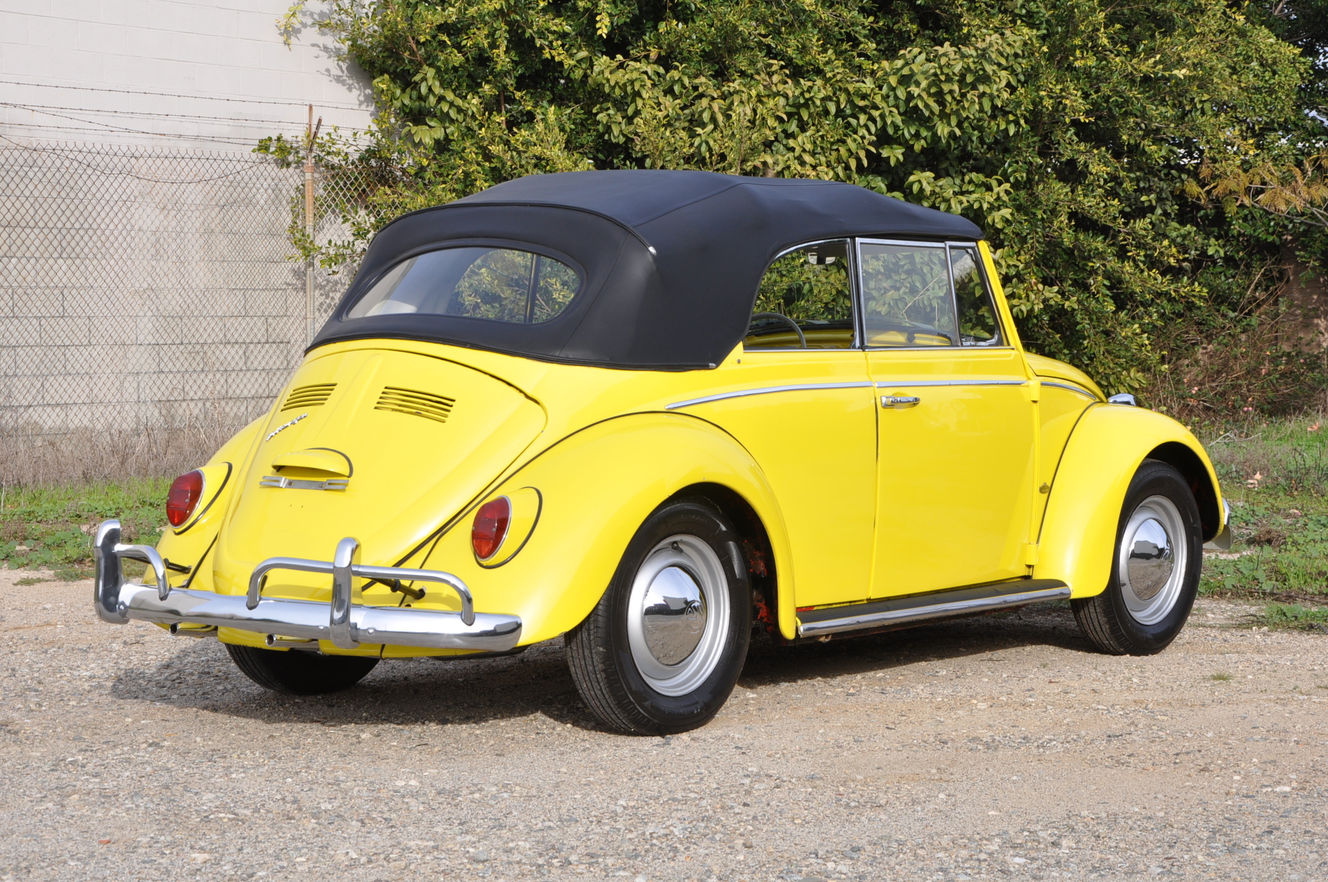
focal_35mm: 75
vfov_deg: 18.1
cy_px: 441
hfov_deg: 27.0
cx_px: 664
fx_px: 2763
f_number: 13
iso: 200
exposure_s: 1/160
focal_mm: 50
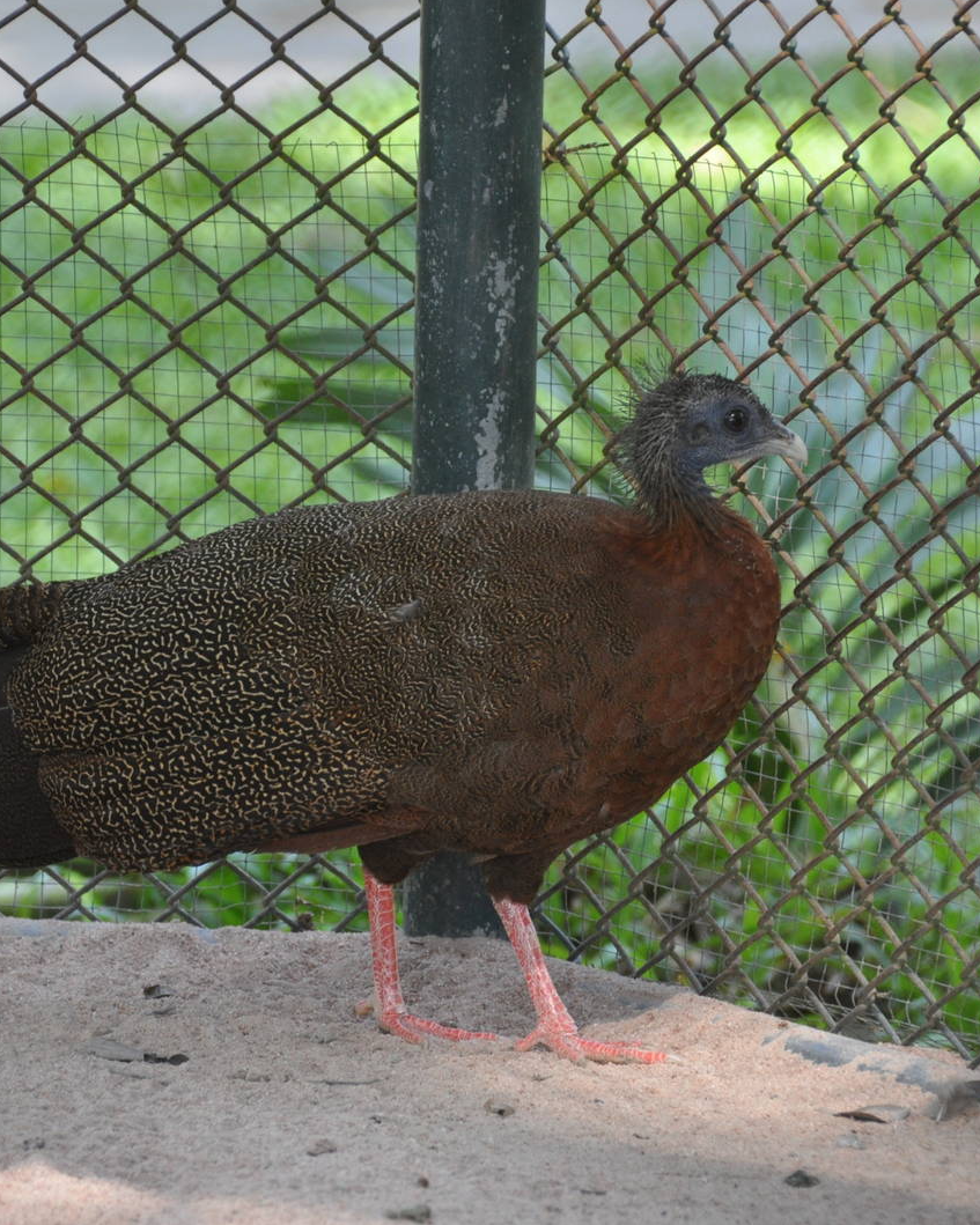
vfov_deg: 5.2
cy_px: 611
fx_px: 13478
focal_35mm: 372
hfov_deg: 4.2
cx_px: 346
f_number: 5.6
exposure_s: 1/250
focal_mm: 175
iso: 800
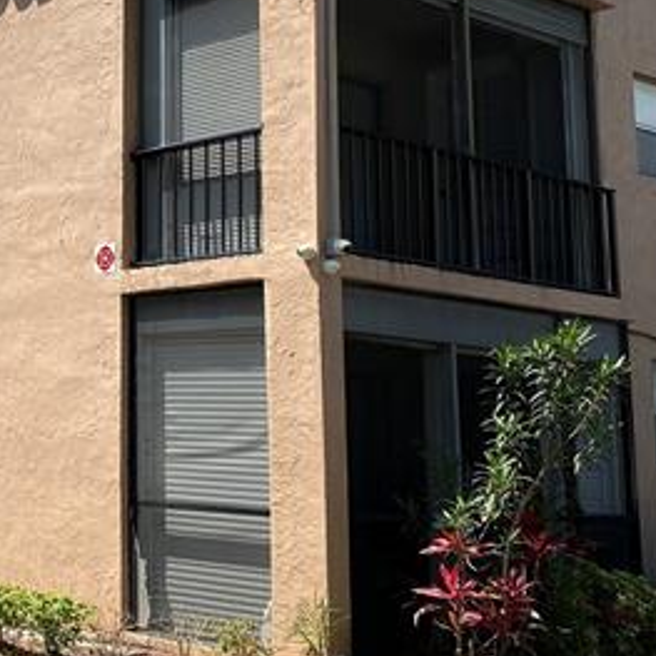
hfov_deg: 22.6
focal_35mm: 70
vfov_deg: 24.5
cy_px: 190
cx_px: -142
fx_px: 1501
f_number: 1.8
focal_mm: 4.25
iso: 32
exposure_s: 1/3125
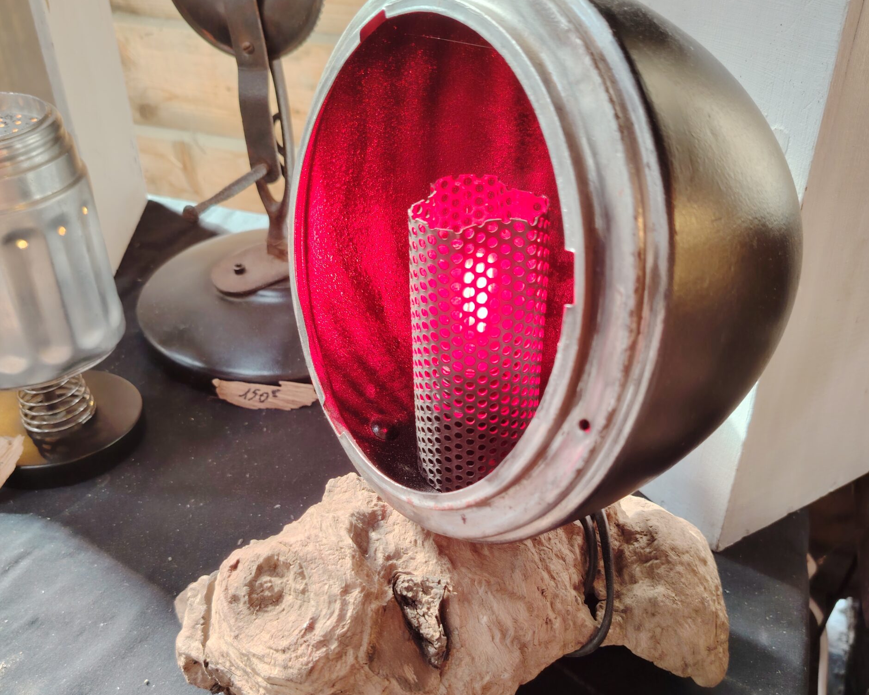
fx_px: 823
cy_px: 413
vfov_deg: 45.6
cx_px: 437
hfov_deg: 55.7
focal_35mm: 32
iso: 275
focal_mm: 5.25
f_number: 1.75
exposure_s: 1/33.3
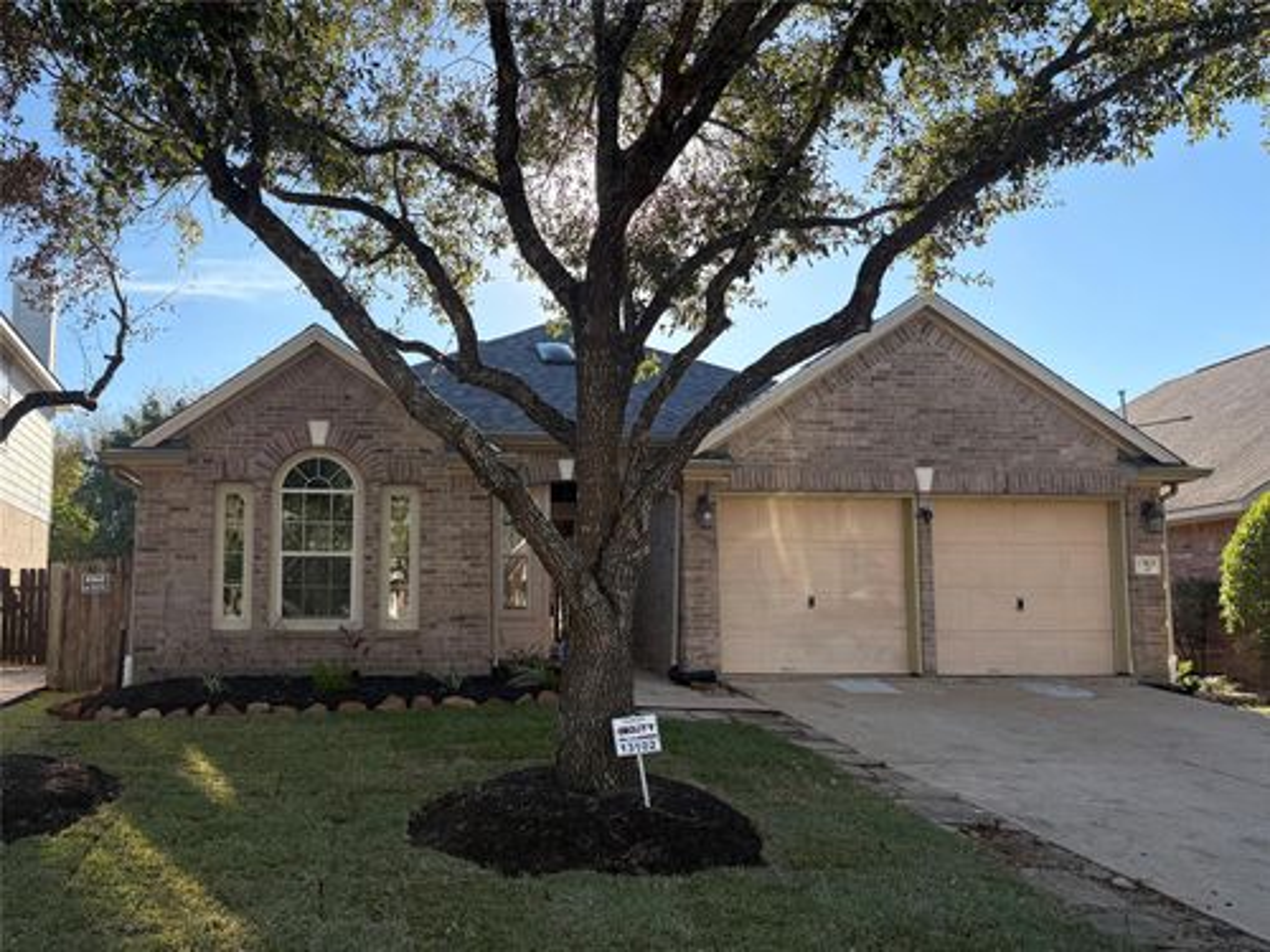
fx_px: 954
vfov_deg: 53.1
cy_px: 476
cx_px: 635
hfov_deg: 67.3
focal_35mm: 26
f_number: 1.6
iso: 64
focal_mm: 5.96
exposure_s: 1/1587
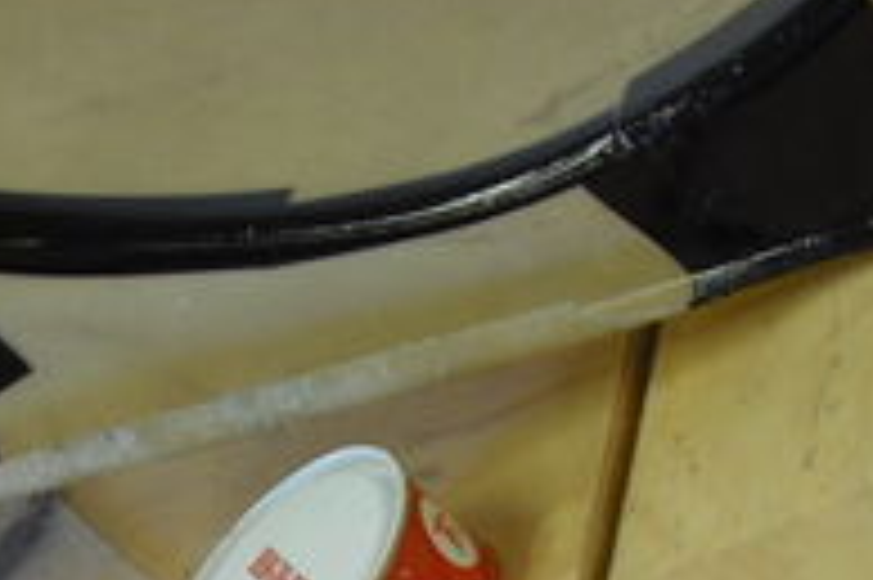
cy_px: 908
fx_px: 3077
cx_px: 531
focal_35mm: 127
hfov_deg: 16.1
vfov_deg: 10.4
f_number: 2.7
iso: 160
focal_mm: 6.2
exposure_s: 1/80
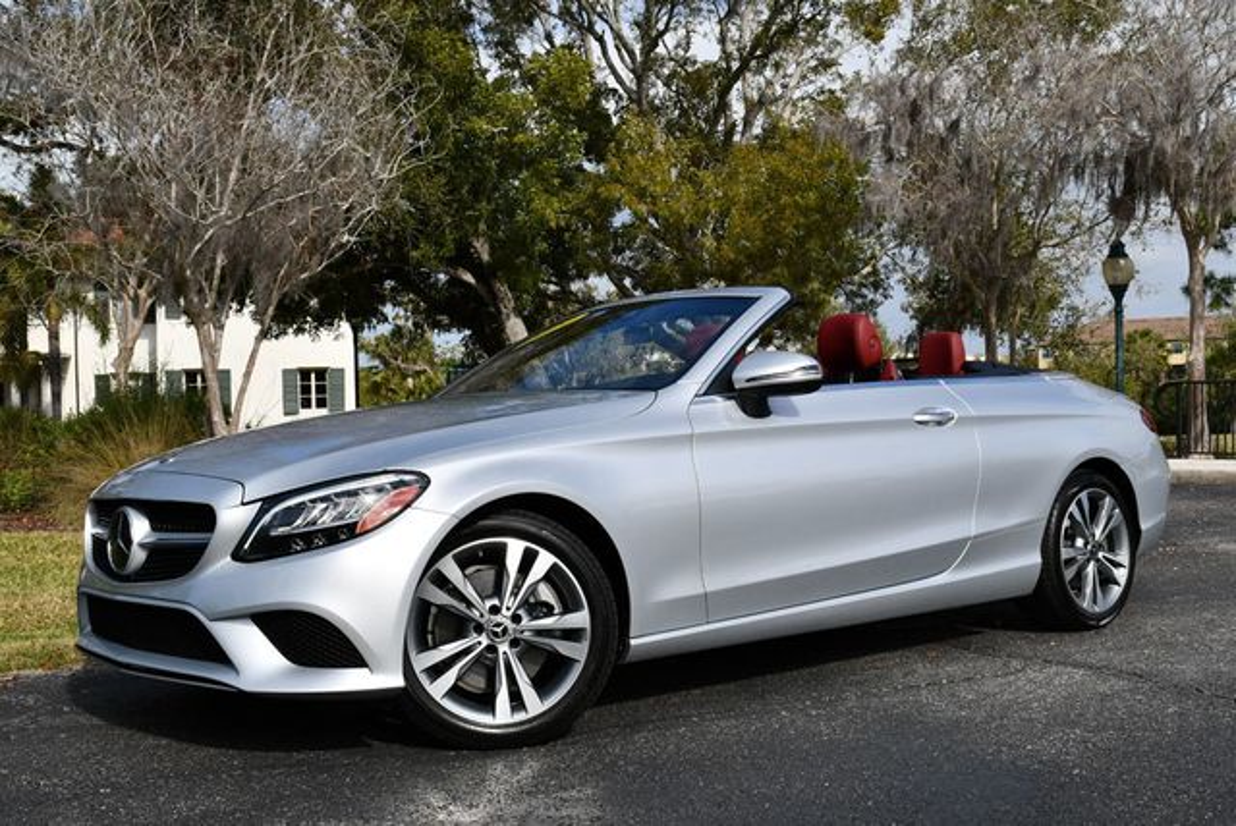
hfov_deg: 44.5
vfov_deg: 30.6
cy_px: 413
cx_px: 618
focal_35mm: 44
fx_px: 1512
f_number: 9
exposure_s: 1/400
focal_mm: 22
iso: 100
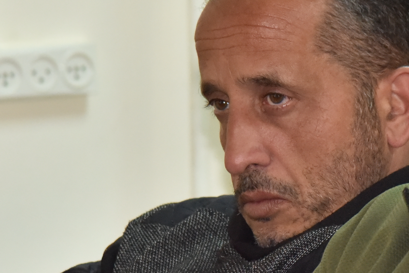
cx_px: 459
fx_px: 4600
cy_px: 181
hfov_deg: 5.1
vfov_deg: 3.4
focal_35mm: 405
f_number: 6.3
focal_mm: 120
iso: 2500
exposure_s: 1/160
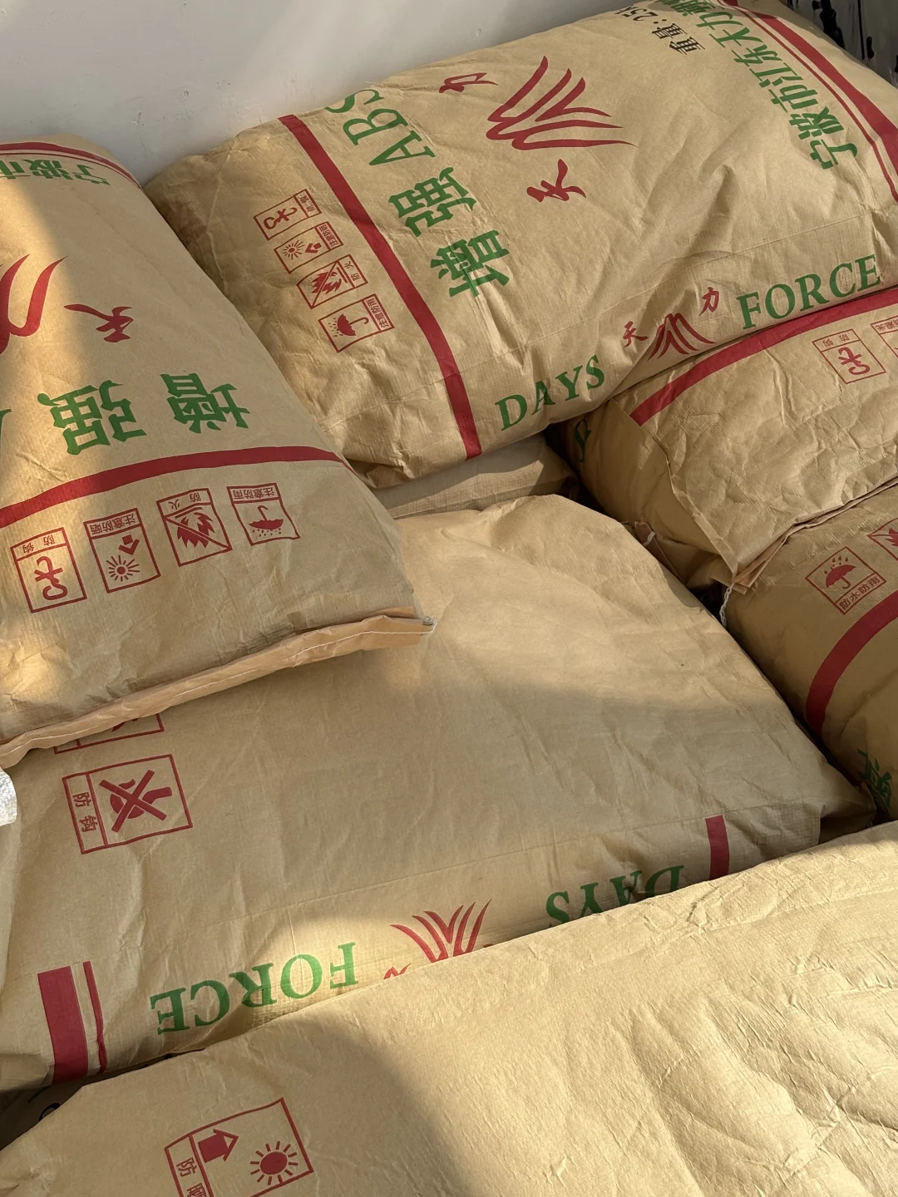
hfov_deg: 28.0
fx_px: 1799
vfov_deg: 36.8
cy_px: 598
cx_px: 449
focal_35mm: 52
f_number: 1.6
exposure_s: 1/2012
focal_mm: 5.96
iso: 40
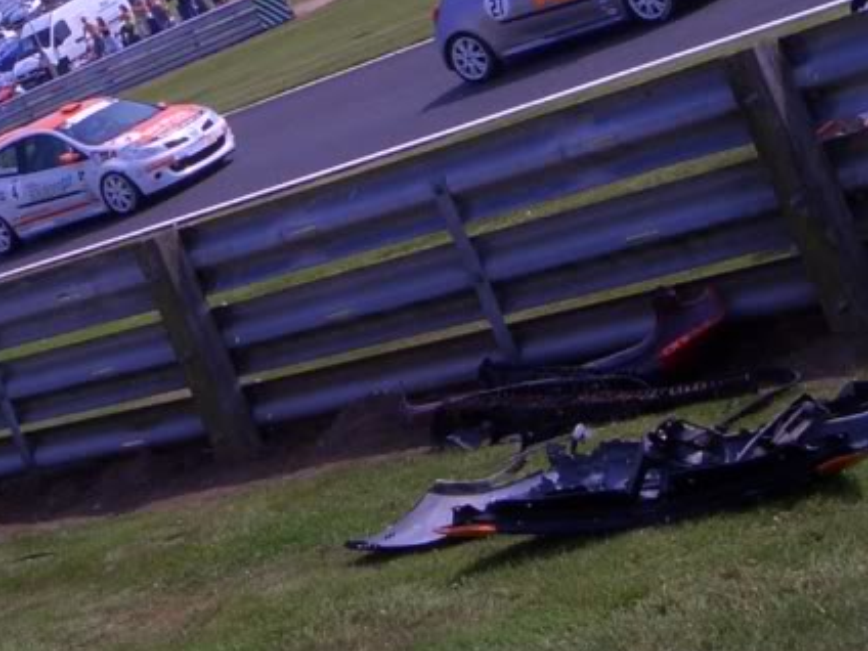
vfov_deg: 16.7
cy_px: 20
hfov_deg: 22.4
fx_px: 2182
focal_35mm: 87
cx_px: 250
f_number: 4
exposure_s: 1/1000
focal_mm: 4.8
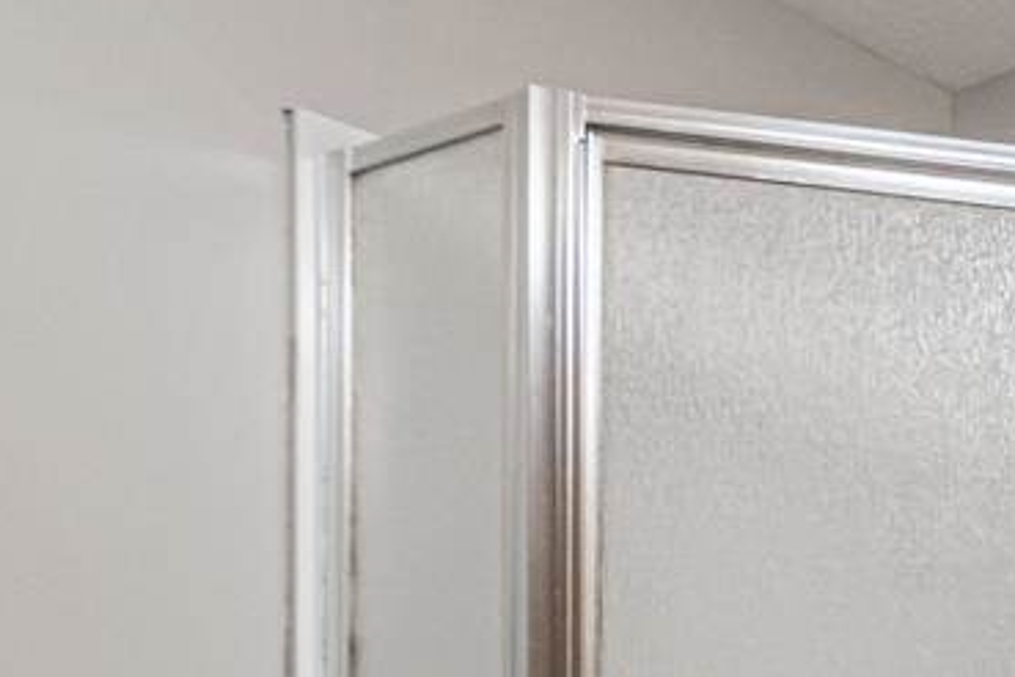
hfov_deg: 27.2
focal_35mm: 52
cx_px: 1510
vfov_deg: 23.6
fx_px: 1466
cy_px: 821
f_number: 14
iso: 1250
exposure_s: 1/60
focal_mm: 10
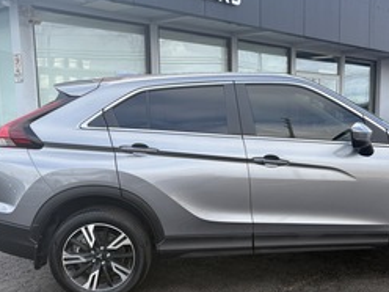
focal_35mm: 44
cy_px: 180
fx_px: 494
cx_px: 271
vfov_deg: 32.7
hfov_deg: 42.1
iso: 50
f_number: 1.6
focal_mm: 5.96
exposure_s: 1/959
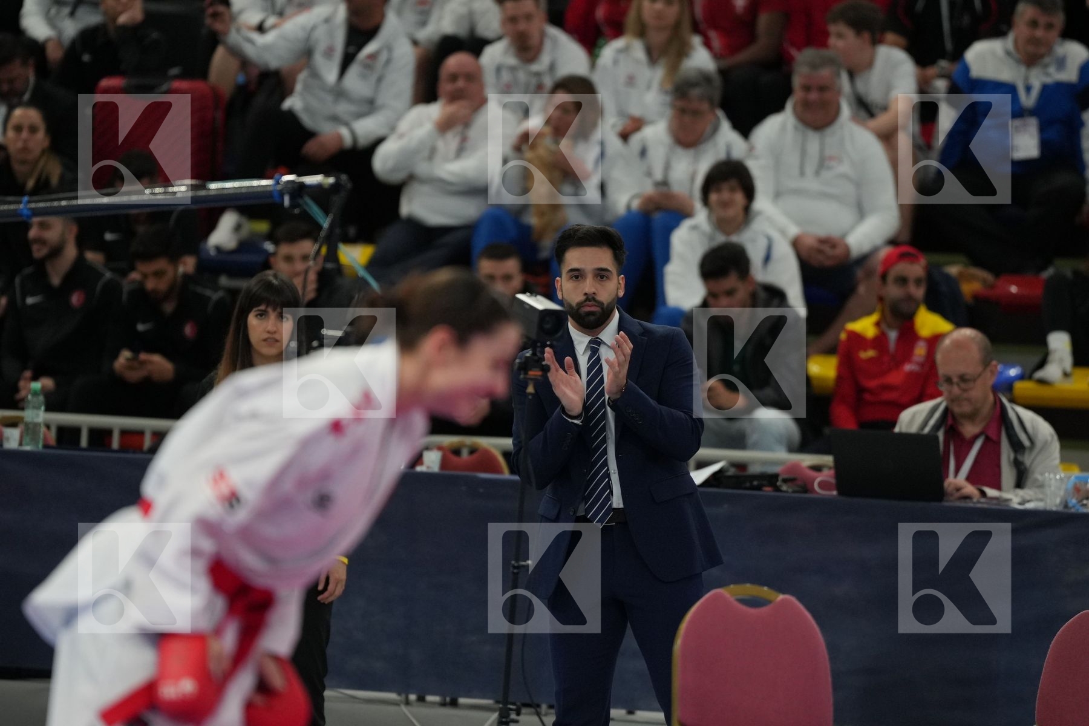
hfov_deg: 6.9
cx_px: 544
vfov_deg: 4.6
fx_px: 9074
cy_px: 363
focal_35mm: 300
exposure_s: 1/1000
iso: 1600
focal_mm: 200
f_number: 2.8
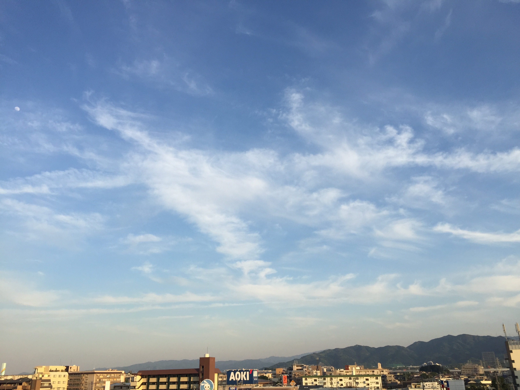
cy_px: 195
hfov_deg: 61.7
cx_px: 260
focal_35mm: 29
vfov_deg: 48.2
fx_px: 436
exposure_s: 1/1099
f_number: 2.2
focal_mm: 4.15
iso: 32
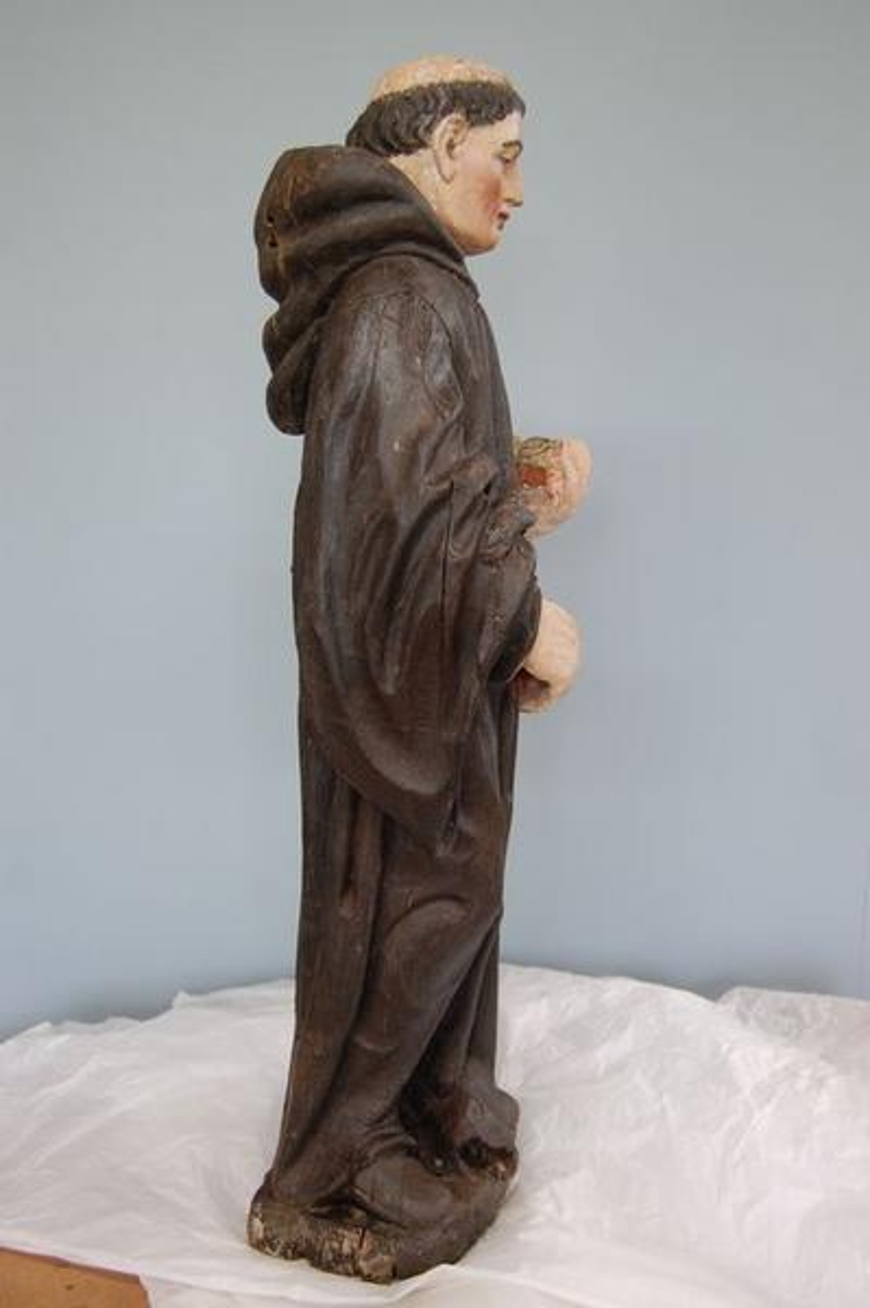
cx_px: 435
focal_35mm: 34
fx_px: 1253
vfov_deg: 55.1
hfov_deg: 38.3
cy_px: 654
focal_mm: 23
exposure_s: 1/50
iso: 400
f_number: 3.8
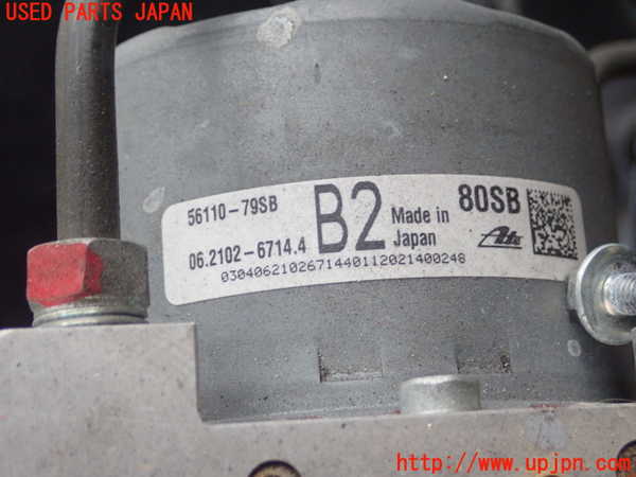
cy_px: 238
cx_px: 318
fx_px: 1286
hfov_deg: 27.8
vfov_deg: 21.0
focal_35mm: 70
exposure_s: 1/15
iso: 1000
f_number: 4
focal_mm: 12.6
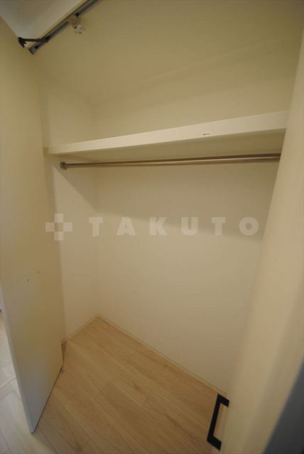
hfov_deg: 90.1
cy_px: 227
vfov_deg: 112.6
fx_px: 152
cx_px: 152
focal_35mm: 12
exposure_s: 1/8
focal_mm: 8
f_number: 4.5
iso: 100
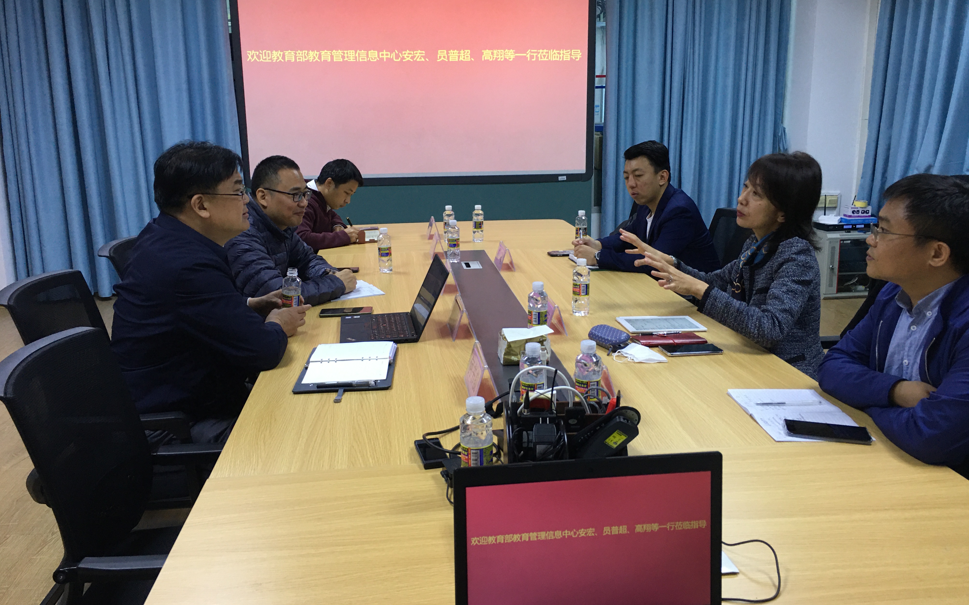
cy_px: 277
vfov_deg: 40.6
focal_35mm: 31
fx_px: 819
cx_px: 484
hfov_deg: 61.2
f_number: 2.2
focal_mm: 4.15
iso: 64
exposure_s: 1/17
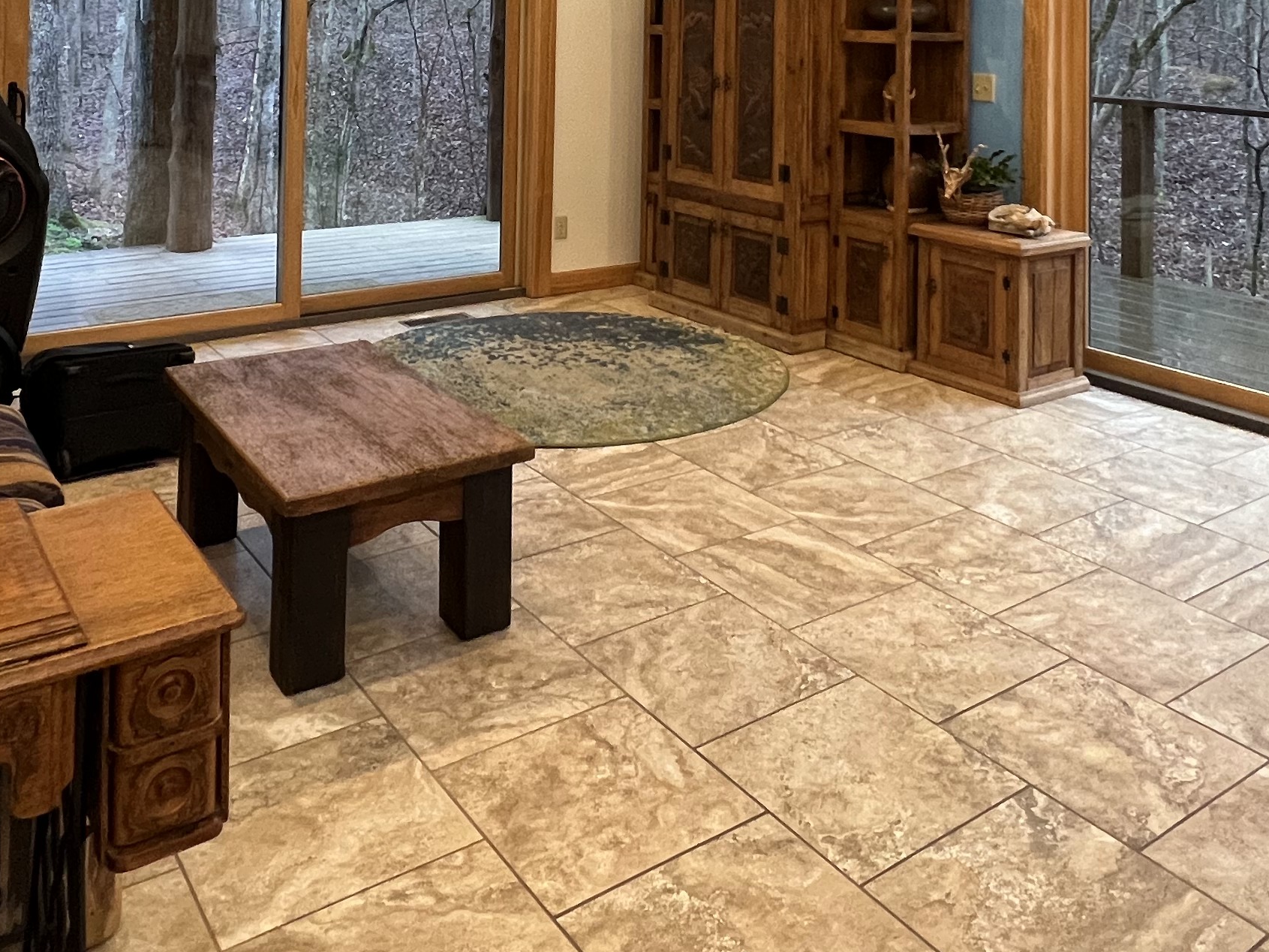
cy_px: -9
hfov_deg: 58.3
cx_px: 678
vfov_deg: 39.8
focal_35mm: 31
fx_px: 1136
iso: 320
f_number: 1.8
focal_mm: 1.57
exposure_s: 1/60
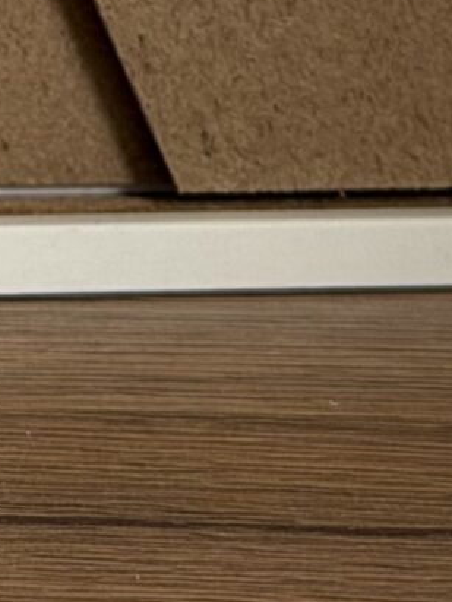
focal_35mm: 298
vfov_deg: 6.2
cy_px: -1074
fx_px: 5188
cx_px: -162
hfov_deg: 5.0
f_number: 1.78
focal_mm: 6.76
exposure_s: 1/121
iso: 50
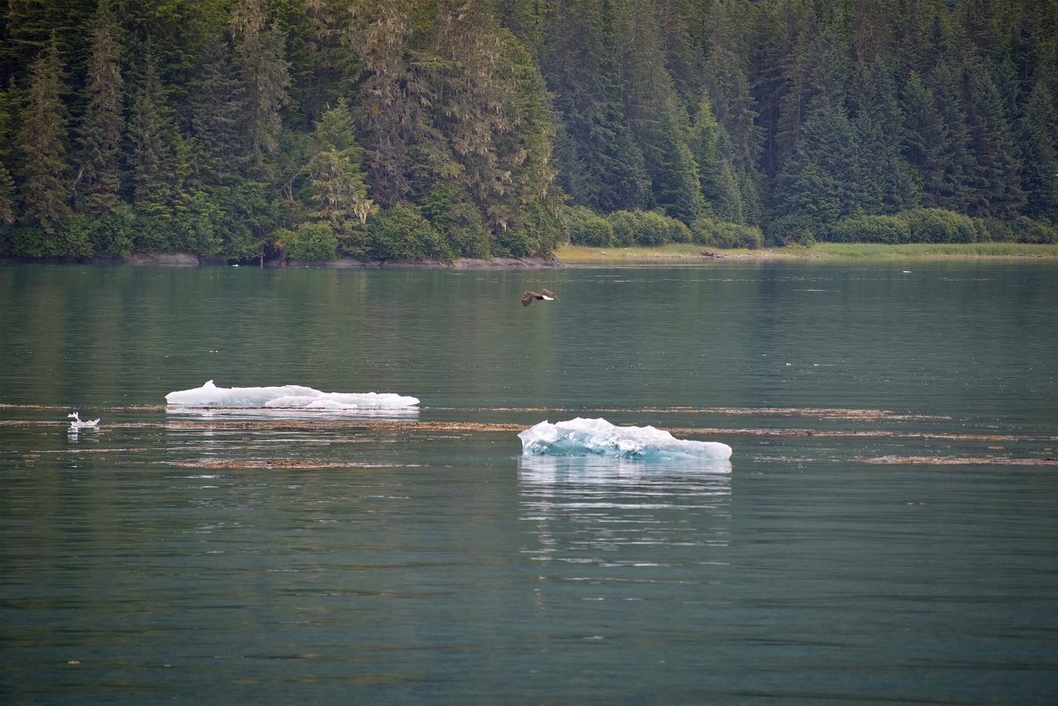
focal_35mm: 300
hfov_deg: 6.9
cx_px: 529
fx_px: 8818
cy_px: 353
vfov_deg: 4.6
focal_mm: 300
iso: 500
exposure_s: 1/640
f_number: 5.6
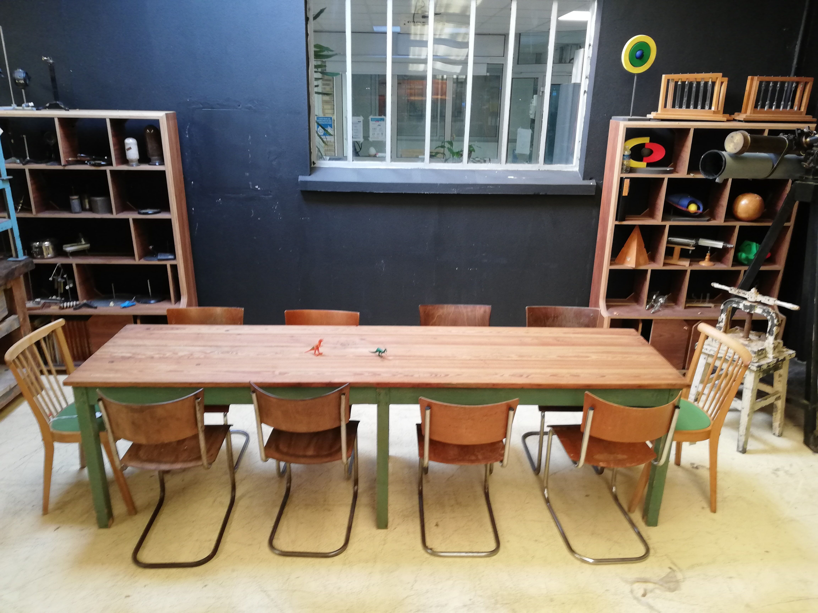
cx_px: 409
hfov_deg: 67.3
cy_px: 306
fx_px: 614
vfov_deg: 53.1
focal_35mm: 26
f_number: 2.2
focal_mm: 3.81
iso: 200
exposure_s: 1/33.3
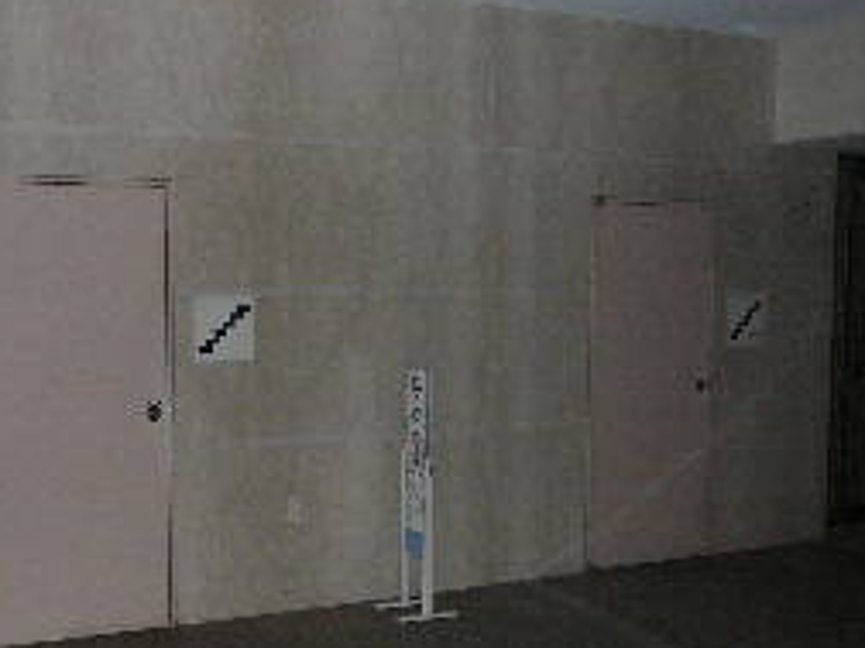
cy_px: 391
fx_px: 1249
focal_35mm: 50
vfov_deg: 29.0
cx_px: 357
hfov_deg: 38.1
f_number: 2.8
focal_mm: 5.2
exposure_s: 1/30
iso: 400
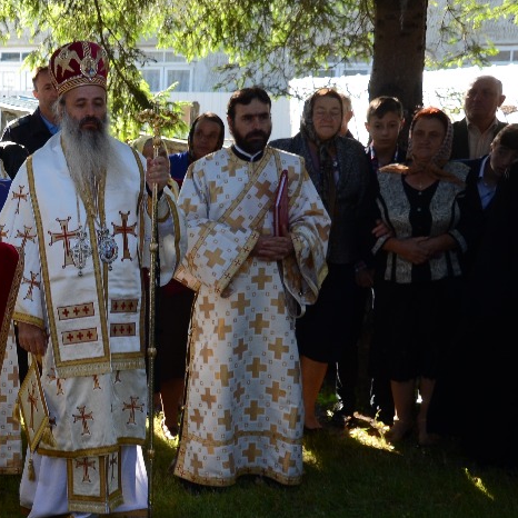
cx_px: -148
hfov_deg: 17.7
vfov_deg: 18.8
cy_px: 333
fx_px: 1558
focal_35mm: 92
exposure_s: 1/100
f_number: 7.1
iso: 320
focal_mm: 28
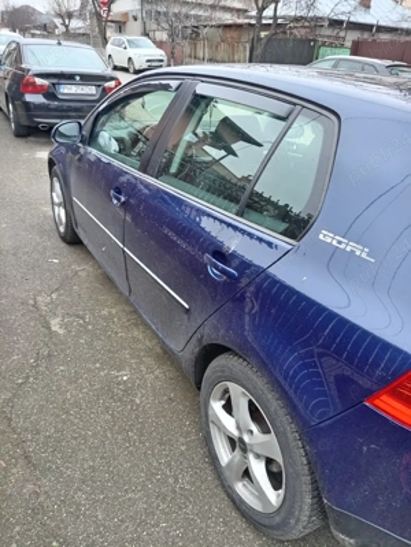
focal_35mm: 26
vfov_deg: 67.3
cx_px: 206
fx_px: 412
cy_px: 274
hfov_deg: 53.1
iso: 134
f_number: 1.8
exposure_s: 1/33.4
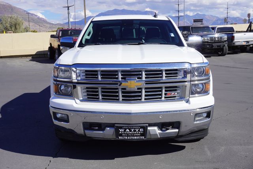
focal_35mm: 40
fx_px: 285
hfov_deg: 47.9
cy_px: 84
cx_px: 126
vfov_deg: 33.1
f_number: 11
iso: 100
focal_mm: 27
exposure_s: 1/160
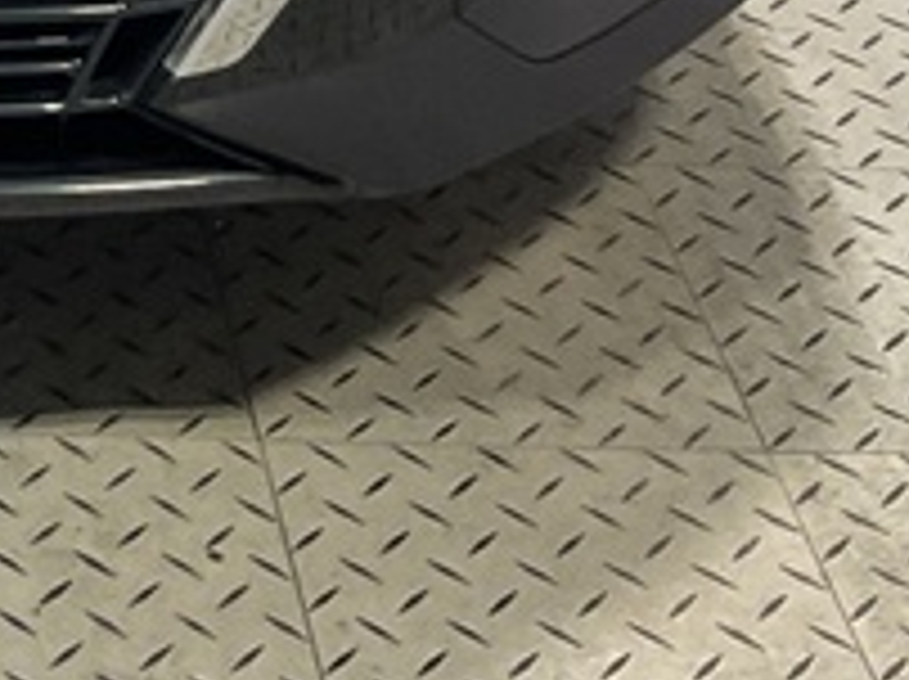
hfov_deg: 13.3
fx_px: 3620
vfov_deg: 9.8
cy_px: -788
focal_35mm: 138
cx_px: -580
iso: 80
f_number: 1.8
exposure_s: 1/50
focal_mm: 3
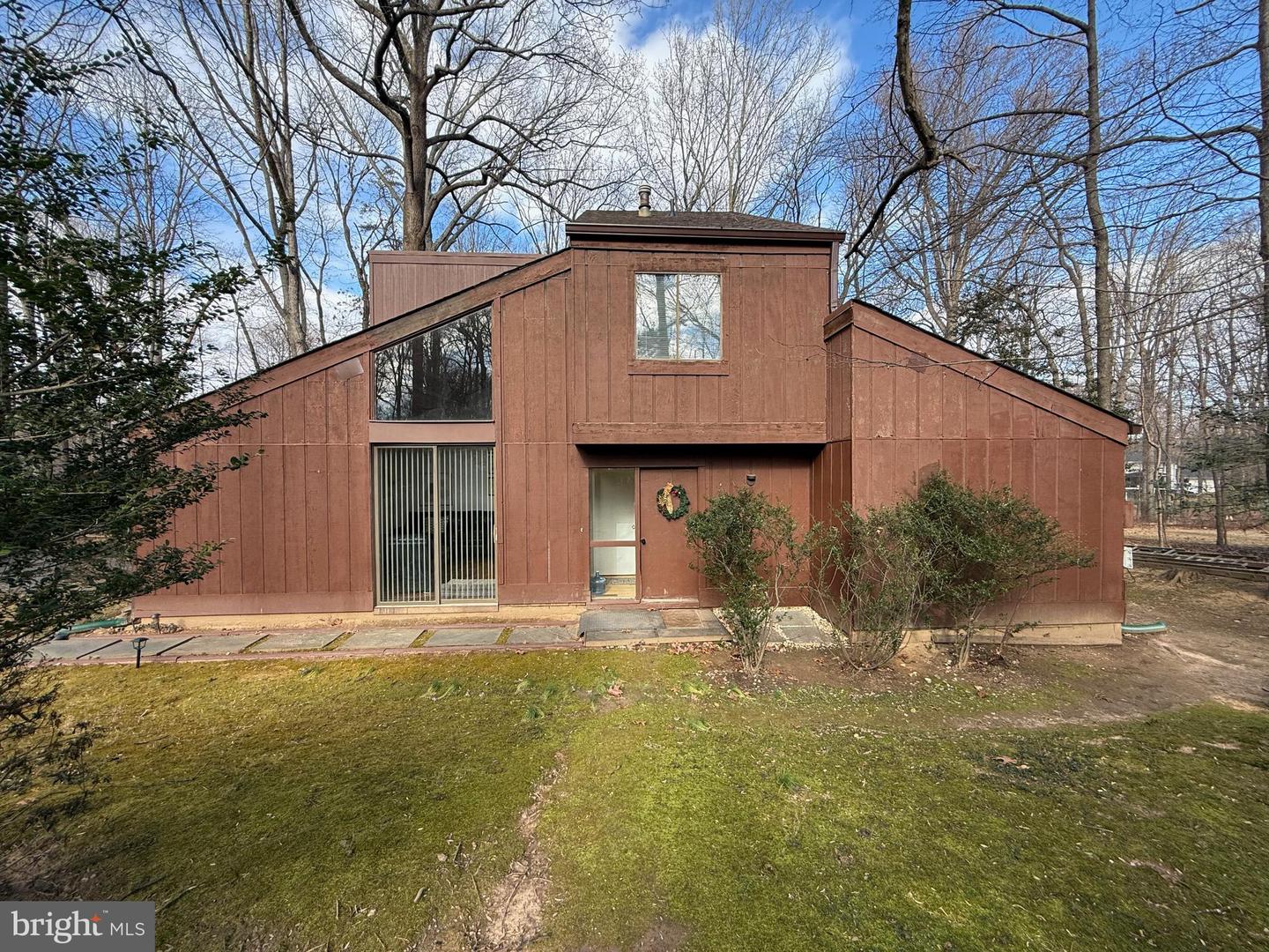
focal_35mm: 14
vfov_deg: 85.7
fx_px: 513
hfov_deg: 102.1
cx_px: 634
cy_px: 476
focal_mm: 2.22
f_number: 2.2
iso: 64
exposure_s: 1/303
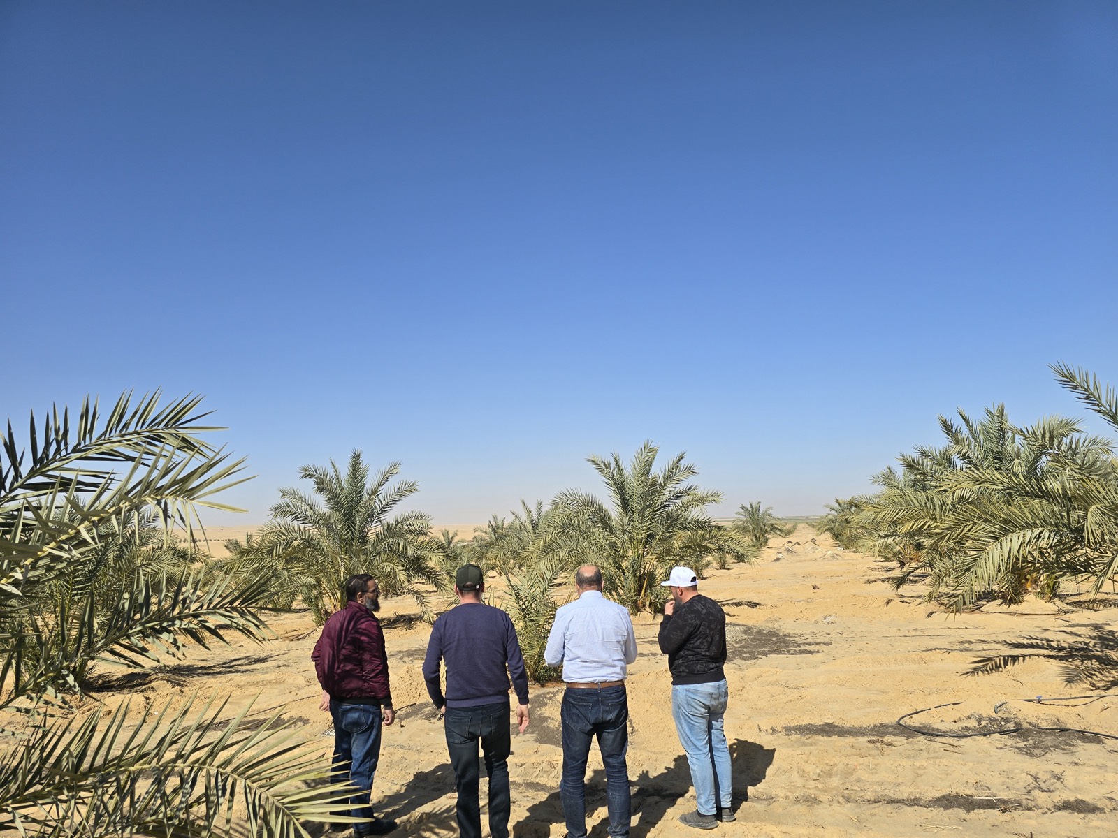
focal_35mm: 23
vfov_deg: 58.9
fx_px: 743
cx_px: 559
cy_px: 419
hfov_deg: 73.9
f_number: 1.7
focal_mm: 6.3
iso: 12
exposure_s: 1/1189
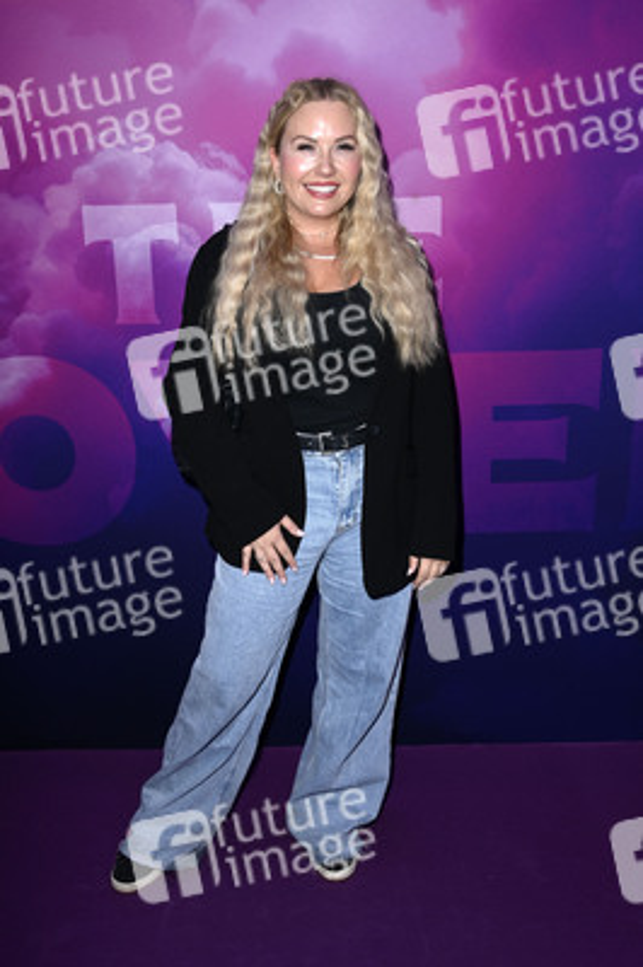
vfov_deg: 54.5
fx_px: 939
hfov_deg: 37.8
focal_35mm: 35
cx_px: 322
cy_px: 484
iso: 500
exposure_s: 1/250
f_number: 5.6
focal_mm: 35
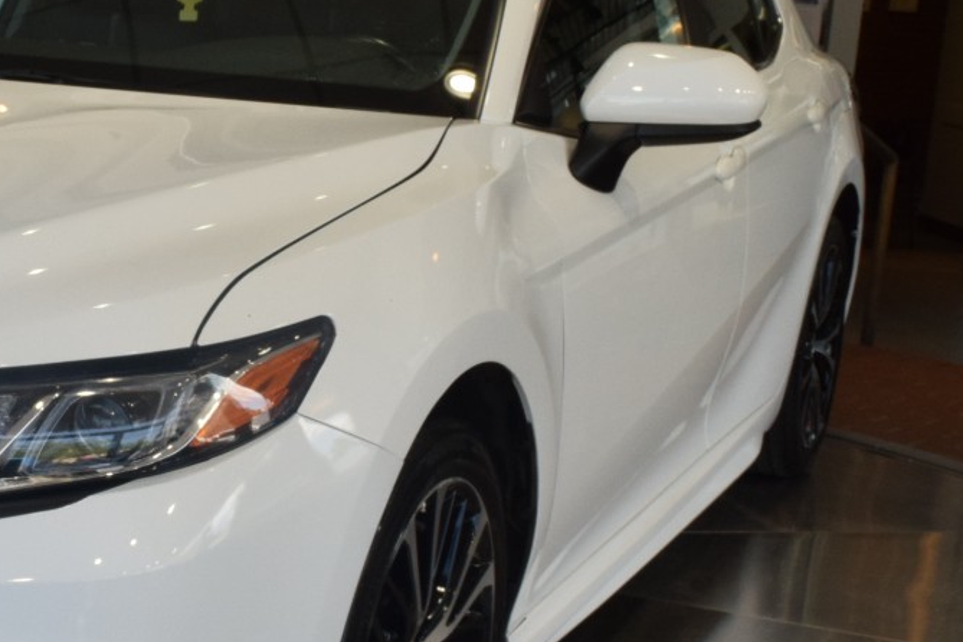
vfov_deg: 17.3
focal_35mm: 79
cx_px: 48
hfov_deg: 24.7
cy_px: 369
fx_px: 2113
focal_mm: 22
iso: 900
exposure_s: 1/80
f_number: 25
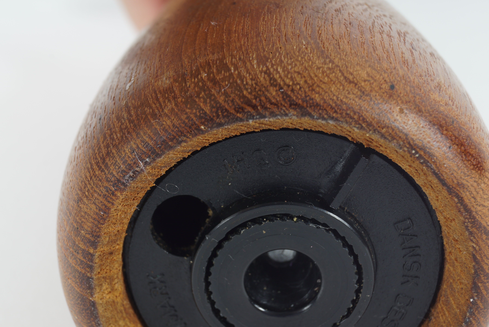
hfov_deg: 24.6
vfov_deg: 16.6
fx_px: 1121
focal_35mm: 82
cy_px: 164
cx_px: 244
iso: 100
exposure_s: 1/125
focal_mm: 55
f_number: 16
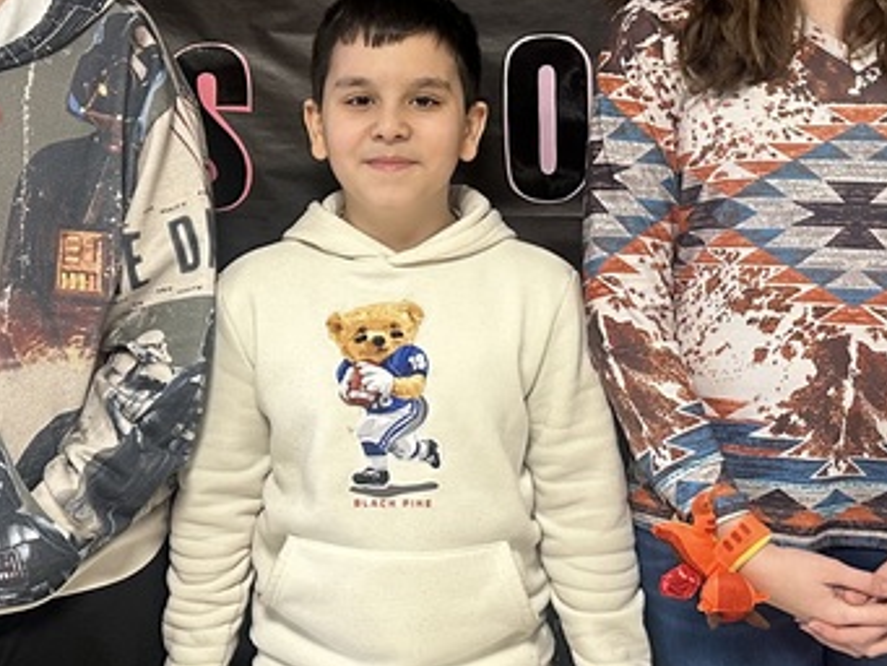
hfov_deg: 27.0
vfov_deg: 20.4
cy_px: 263
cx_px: 479
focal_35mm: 72
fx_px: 1846
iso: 320
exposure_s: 1/60
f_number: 1.78
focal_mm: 6.86
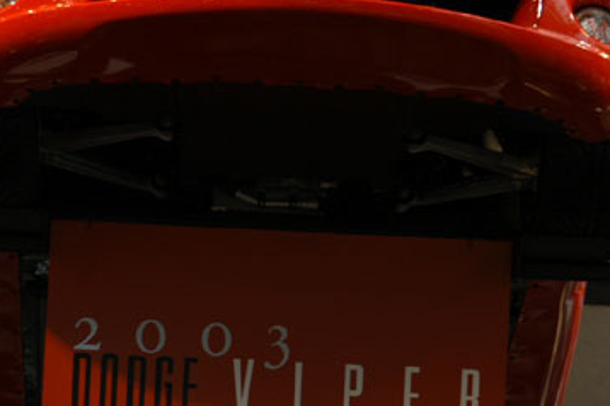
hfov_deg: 11.0
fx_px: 3166
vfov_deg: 7.3
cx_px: 256
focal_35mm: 187
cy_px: 244
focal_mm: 66
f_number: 5
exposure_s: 1/60
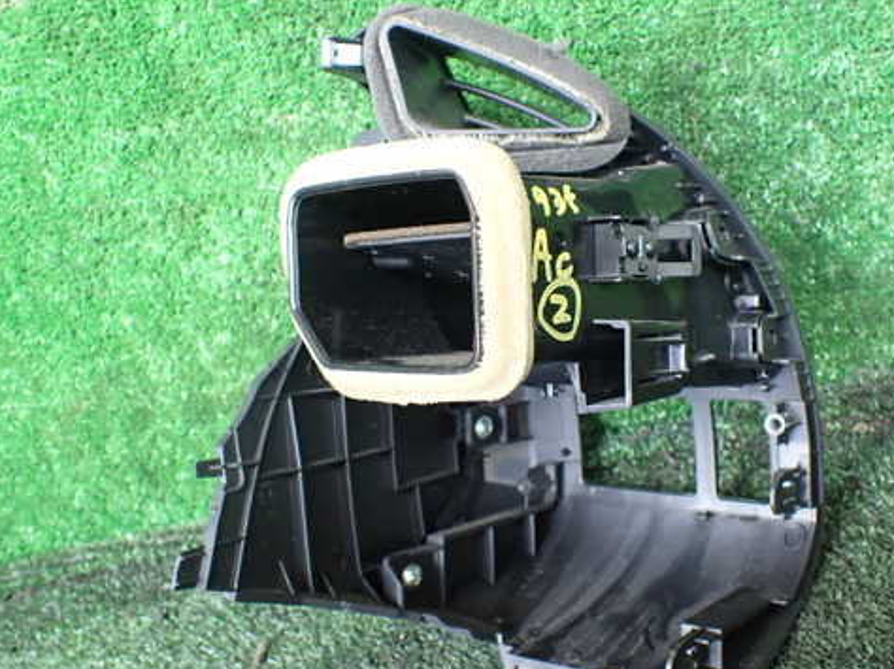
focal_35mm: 38
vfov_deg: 37.7
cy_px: 347
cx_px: 490
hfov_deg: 48.9
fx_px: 981
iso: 800
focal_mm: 5.4
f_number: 2.3
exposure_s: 1/125
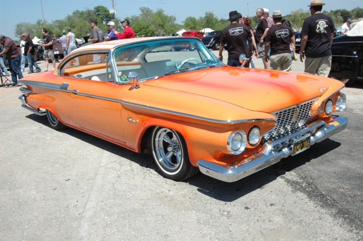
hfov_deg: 53.2
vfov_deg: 36.8
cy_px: 120
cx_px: 182
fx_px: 363
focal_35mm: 36
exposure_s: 1/400
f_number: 20
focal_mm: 24
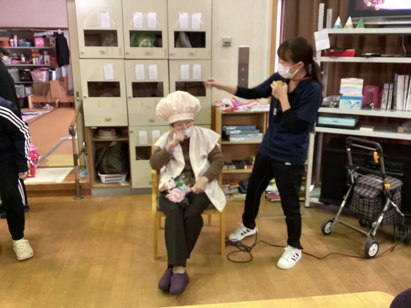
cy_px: 154
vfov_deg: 45.4
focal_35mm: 31
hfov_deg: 58.4
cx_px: 206
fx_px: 368
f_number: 2.4
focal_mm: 3.3
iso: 320
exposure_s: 1/40
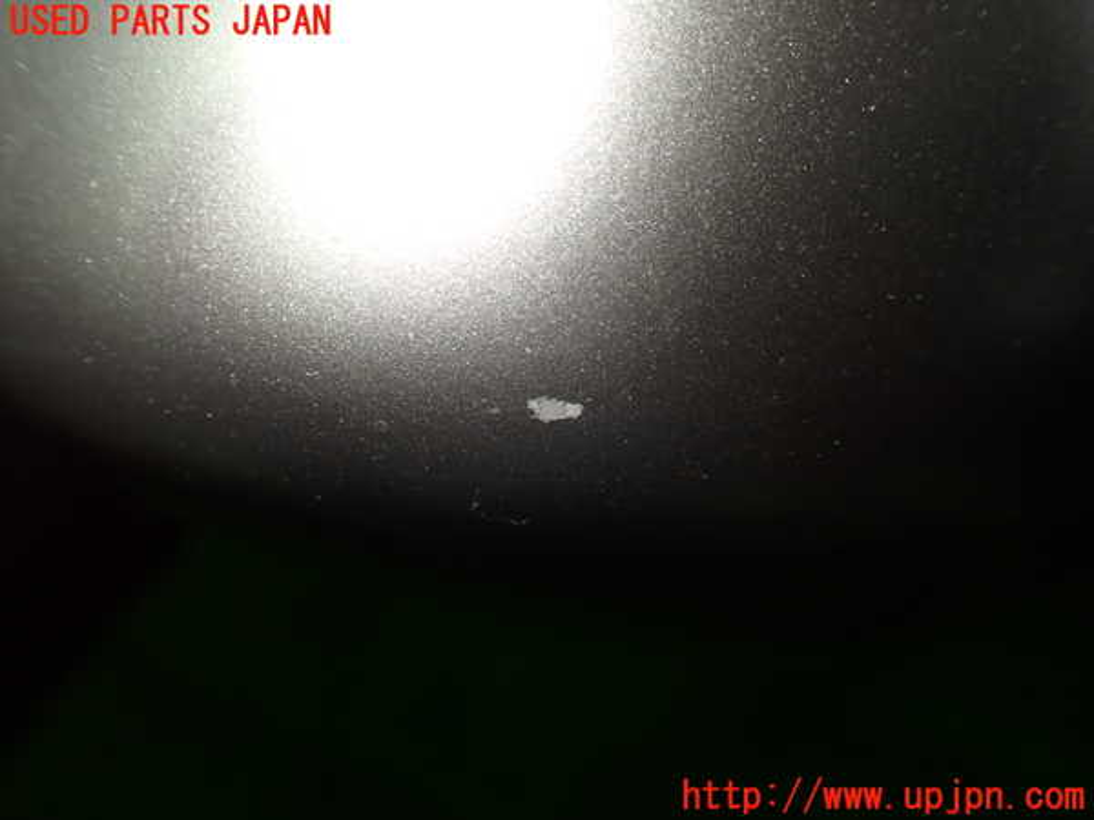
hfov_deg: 60.0
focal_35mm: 30
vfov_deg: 46.8
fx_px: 948
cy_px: 410
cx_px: 547
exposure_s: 1/125
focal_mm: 5.4
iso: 160
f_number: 2.3
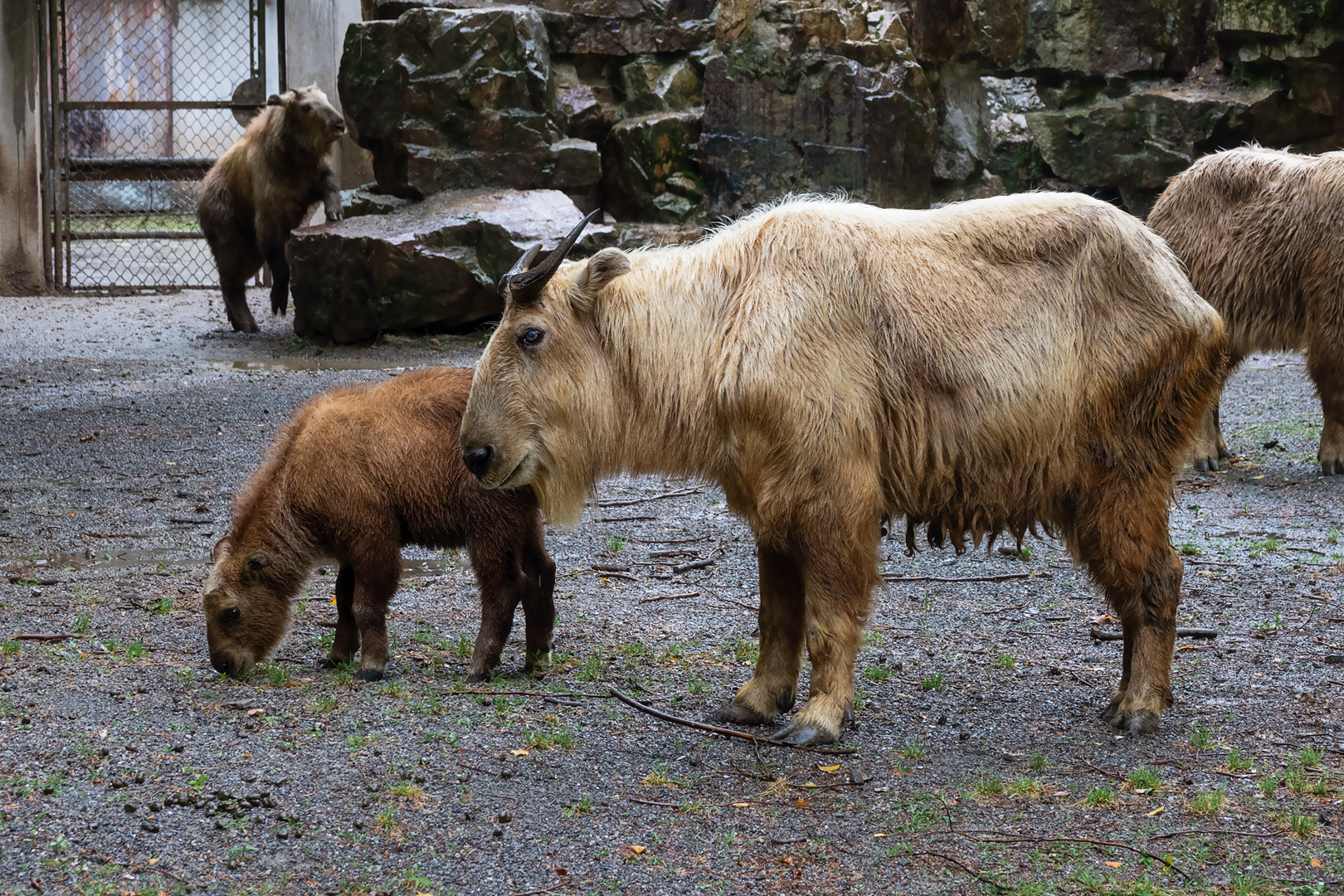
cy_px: 448
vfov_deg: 11.9
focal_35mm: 115
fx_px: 4293
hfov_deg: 17.8
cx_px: 672
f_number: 4.5
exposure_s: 1/125
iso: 400
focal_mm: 42.08
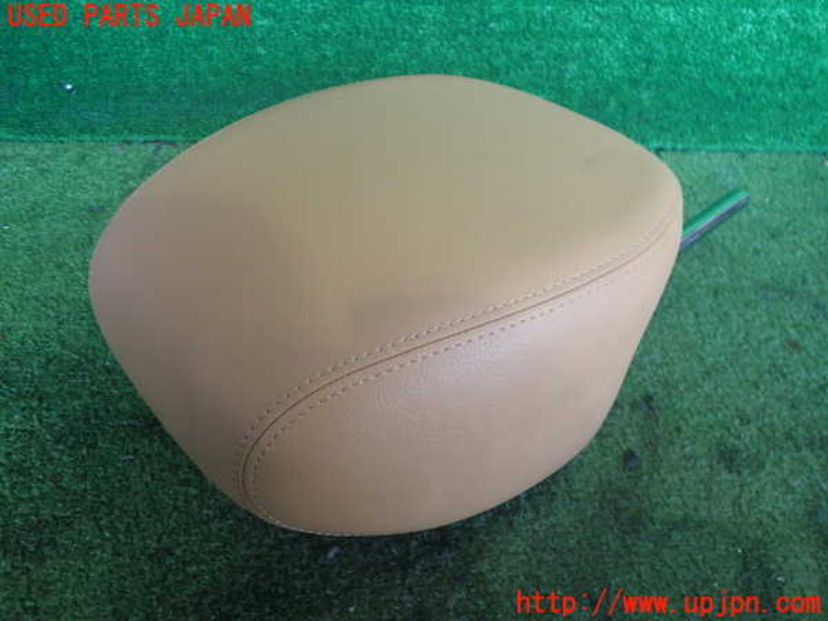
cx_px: 414
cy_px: 310
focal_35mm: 30
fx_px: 718
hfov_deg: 60.0
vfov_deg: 46.8
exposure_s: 1/60
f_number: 2.3
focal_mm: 5.4
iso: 200
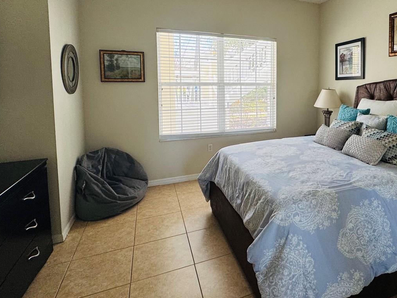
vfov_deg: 59.8
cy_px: 102
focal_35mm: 22
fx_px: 252
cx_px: 263
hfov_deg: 74.2
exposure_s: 1/120
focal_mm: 2.22
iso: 100
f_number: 2.2
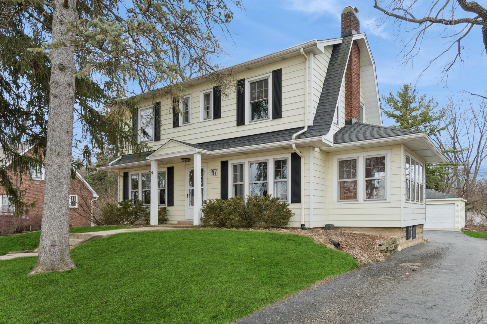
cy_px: 162
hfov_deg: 77.3
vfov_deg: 56.1
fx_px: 304
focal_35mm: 22
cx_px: 244
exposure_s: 1/50
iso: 320
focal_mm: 15
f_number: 8
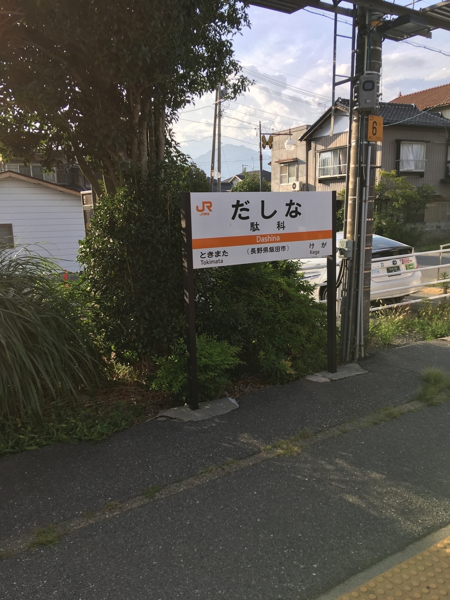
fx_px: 503
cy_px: 300
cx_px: 225
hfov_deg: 48.2
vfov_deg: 61.7
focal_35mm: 29
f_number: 2.2
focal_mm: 4.15
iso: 25
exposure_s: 1/651
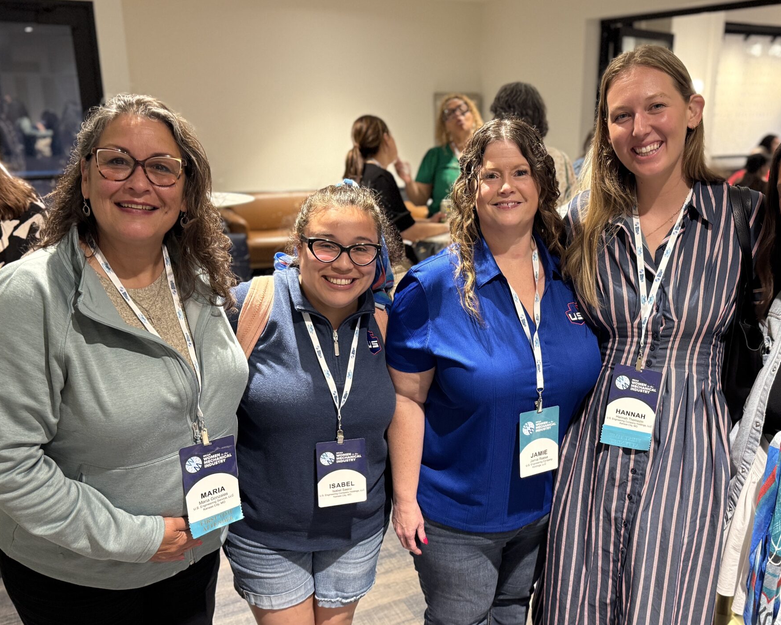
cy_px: 346
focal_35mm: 34
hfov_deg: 52.5
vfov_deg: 43.3
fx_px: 786
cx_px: 466
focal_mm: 6.76
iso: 400
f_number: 1.78
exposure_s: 1/60
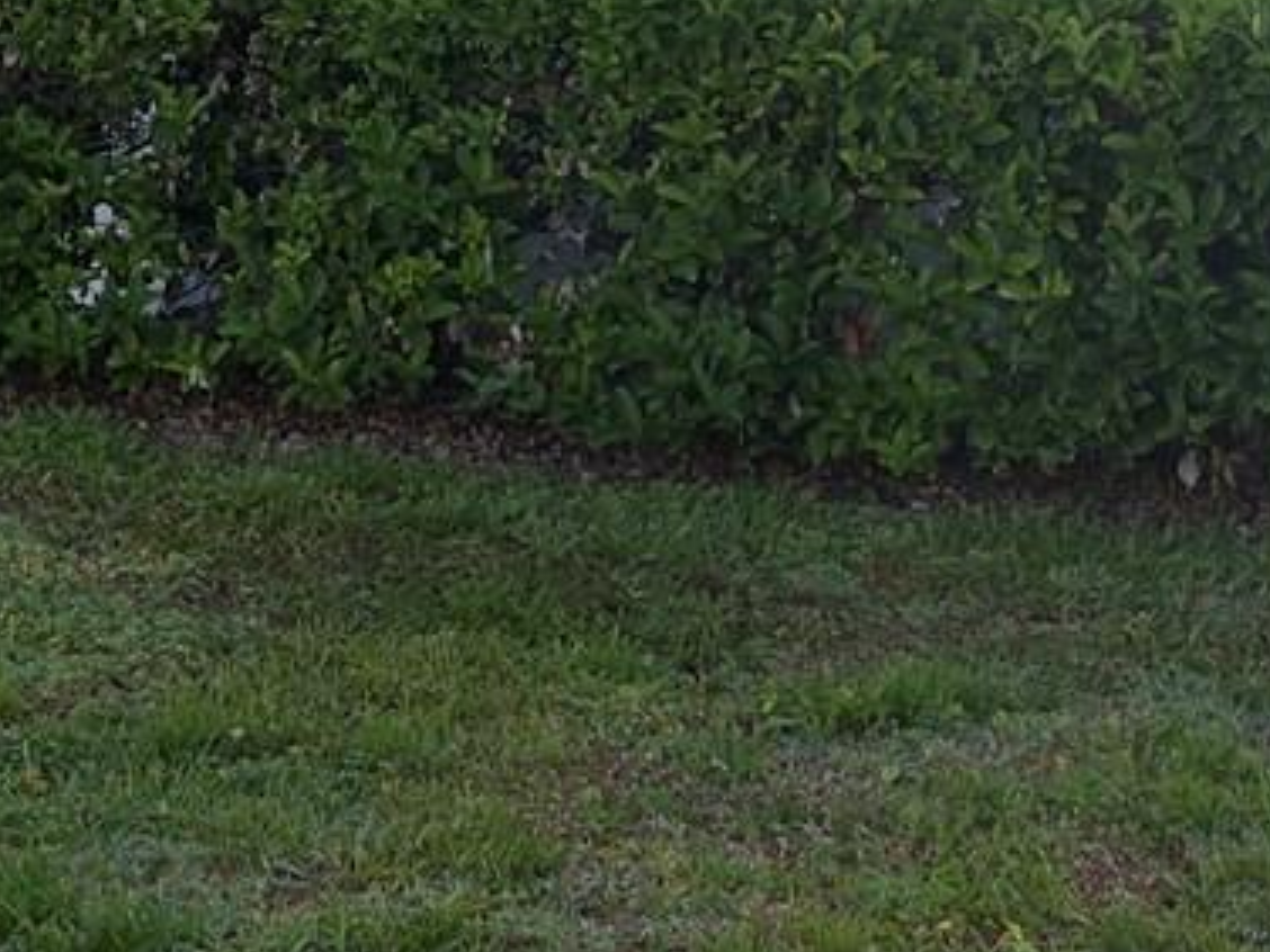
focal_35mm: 149
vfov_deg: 9.7
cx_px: 182
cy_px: -500
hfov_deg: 13.2
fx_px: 5467
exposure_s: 1/1905
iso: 80
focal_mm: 6.76
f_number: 1.78
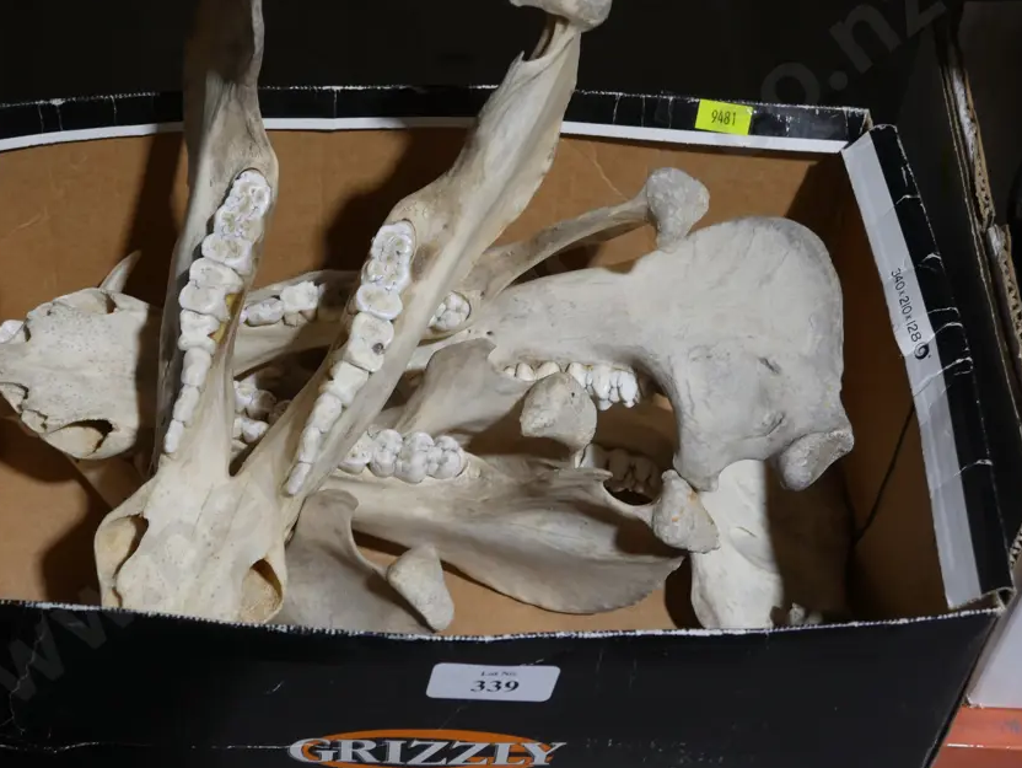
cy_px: 364
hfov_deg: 30.2
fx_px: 1891
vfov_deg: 23.0
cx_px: 426
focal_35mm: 64
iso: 500
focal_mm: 26
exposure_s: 1/60
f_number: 5.3
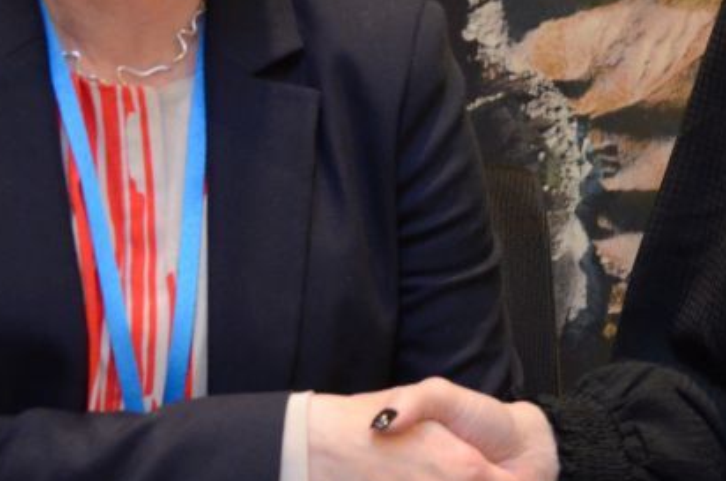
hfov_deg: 15.4
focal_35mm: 131
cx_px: 721
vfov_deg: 10.4
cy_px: 103
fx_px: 2637
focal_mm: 30
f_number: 5
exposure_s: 1/60
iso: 2500
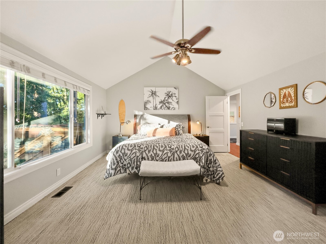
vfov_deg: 85.7
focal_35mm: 14
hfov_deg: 102.1
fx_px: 132
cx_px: 163
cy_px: 122
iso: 160
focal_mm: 2.22
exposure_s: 1/120
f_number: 2.2
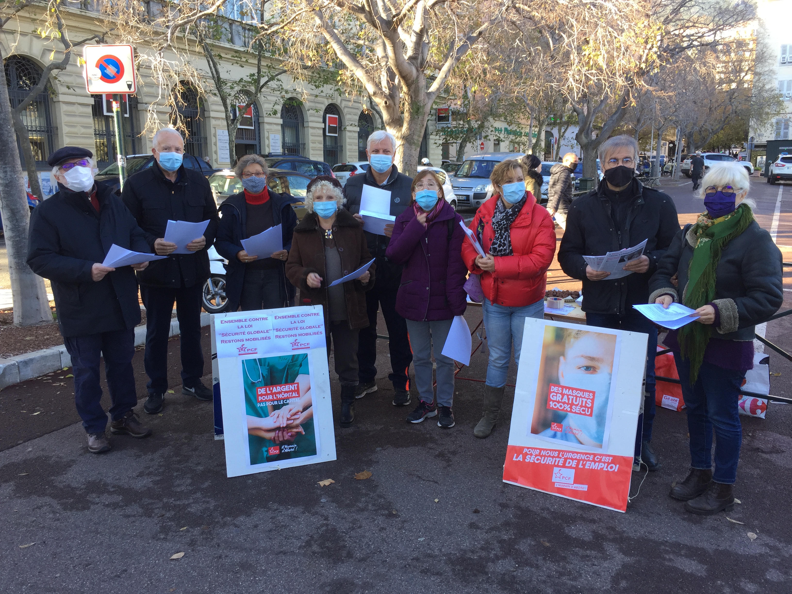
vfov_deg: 48.2
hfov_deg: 61.7
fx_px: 664
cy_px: 297
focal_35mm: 29
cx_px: 396
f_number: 2.2
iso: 32
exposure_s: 1/129
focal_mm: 4.15
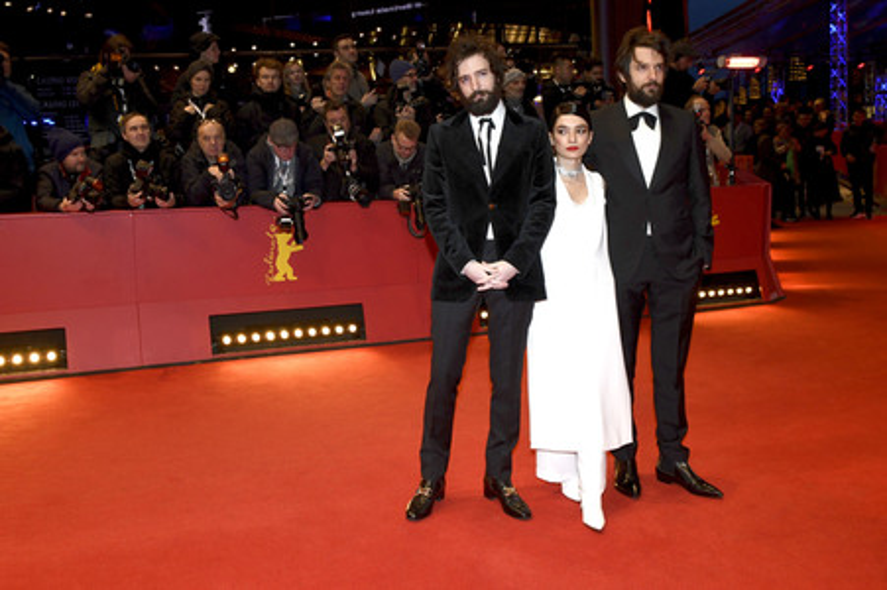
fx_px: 739
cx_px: 444
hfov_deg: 62.0
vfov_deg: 43.5
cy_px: 295
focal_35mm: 30
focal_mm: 20
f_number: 5.6
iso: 640
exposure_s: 1/200
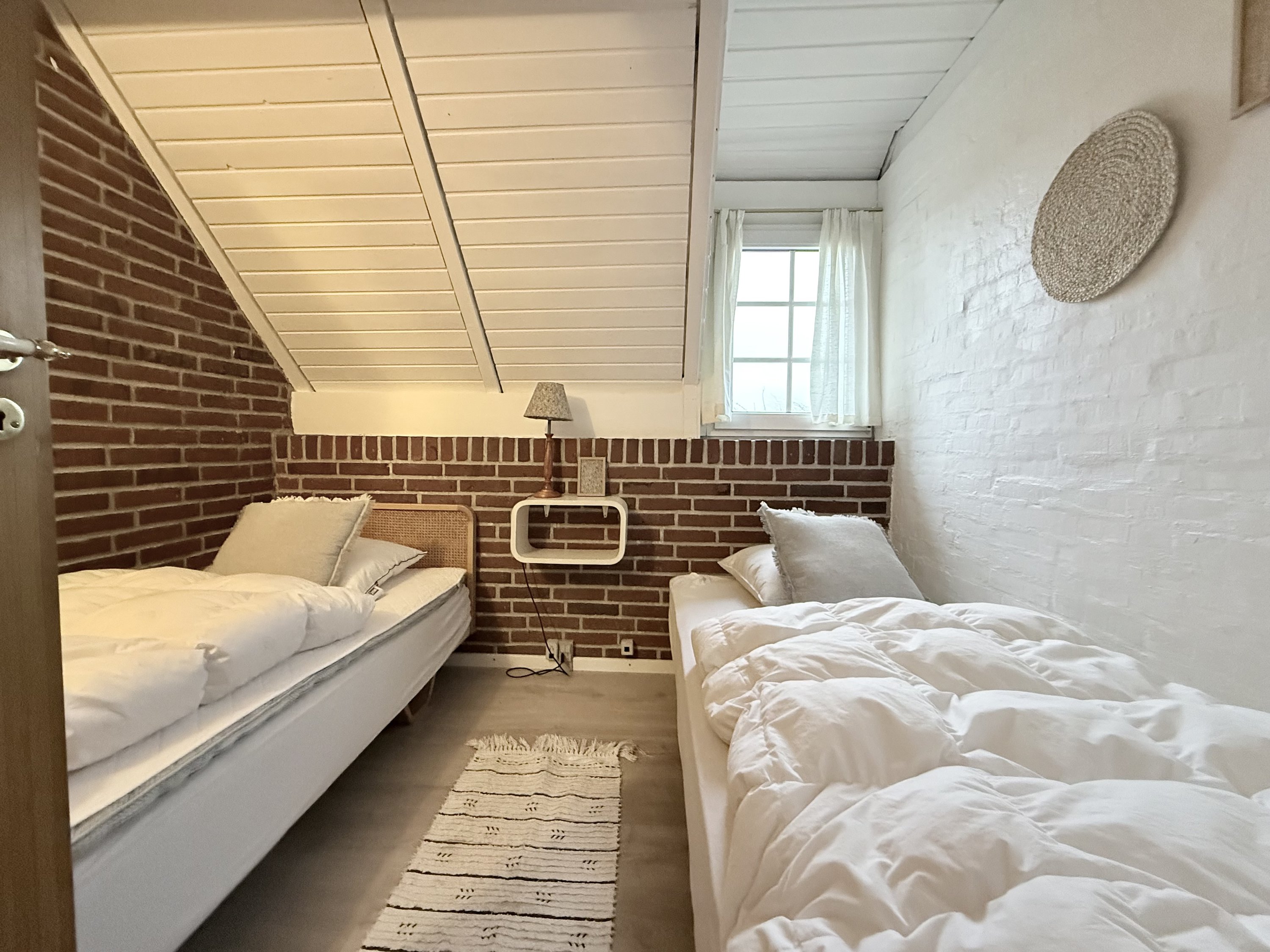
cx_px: 635
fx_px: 514
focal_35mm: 14
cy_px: 476
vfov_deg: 85.7
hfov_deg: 102.1
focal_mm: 2.22
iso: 800
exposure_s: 1/50
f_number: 2.2
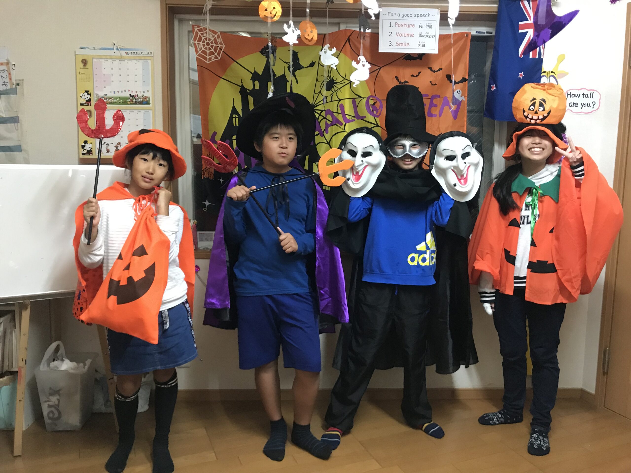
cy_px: 236
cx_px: 316
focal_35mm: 28
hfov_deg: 63.4
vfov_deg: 49.7
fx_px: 510
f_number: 1.8
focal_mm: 3.99
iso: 100
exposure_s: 1/14
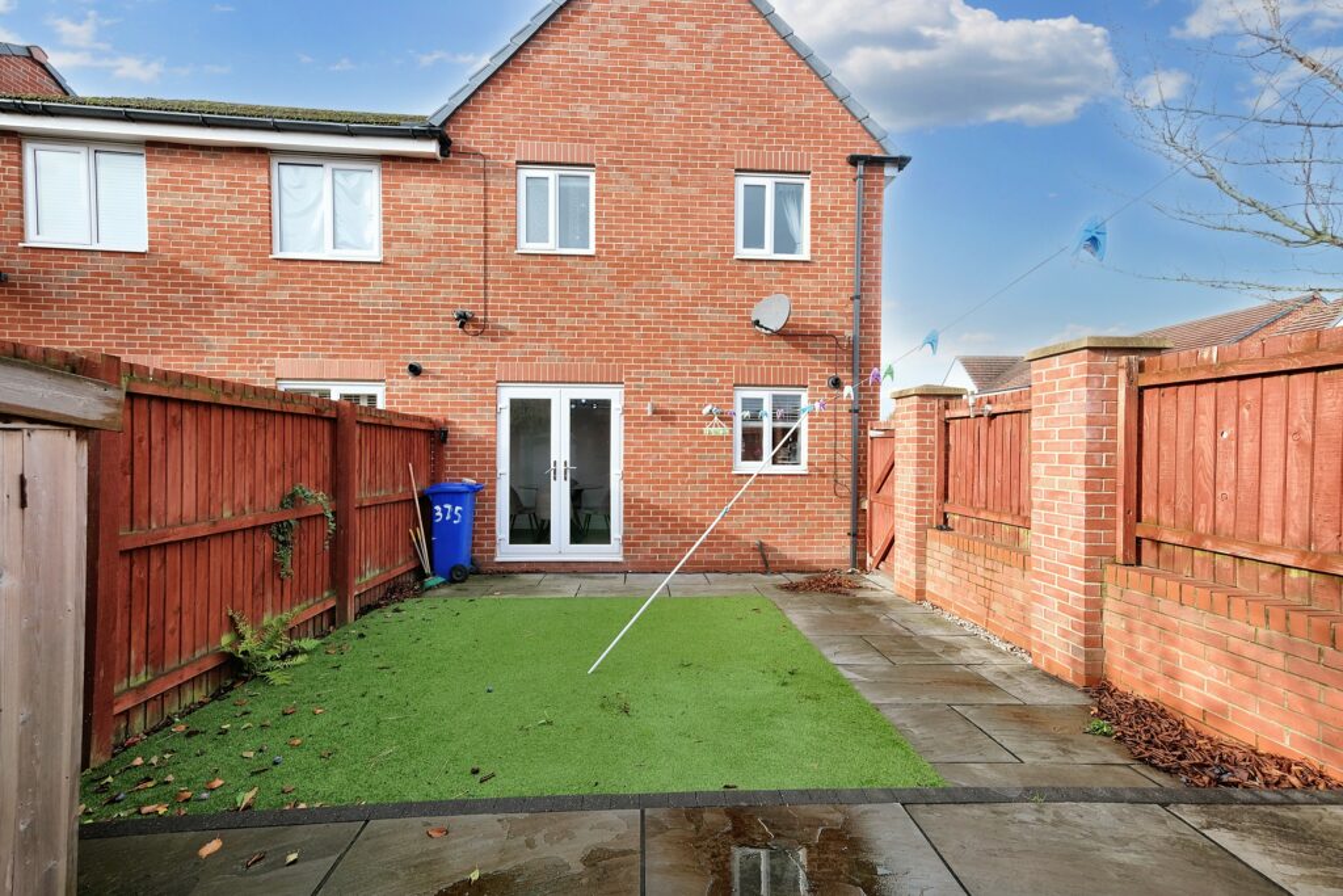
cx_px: 672
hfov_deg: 100.4
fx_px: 560
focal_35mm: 15
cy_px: 448
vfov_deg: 77.3
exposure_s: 1/200
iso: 200
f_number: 5
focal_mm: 10
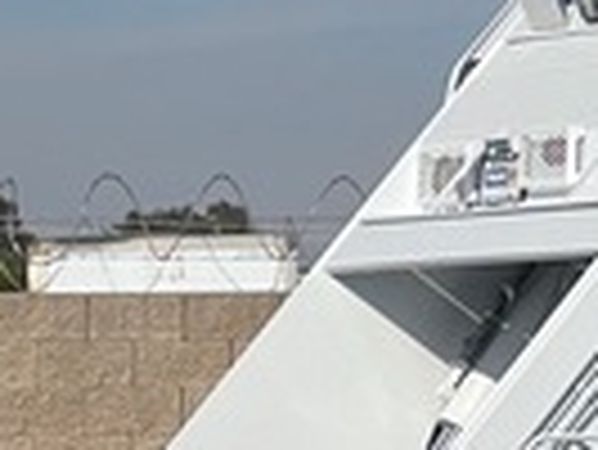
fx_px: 6467
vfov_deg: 4.0
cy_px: -97
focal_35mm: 374
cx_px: 1668
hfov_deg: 5.1
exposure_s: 1/2874
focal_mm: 7.5
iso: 20
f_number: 2.2
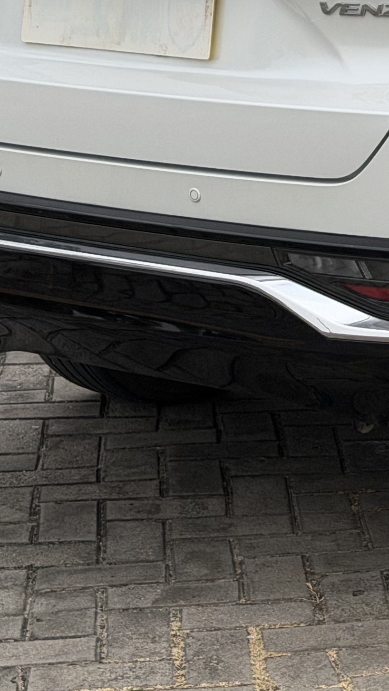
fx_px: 2659
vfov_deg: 14.6
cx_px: 626
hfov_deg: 8.2
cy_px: 46
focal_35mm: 145
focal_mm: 6.76
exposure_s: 1/1608
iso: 64
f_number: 1.78
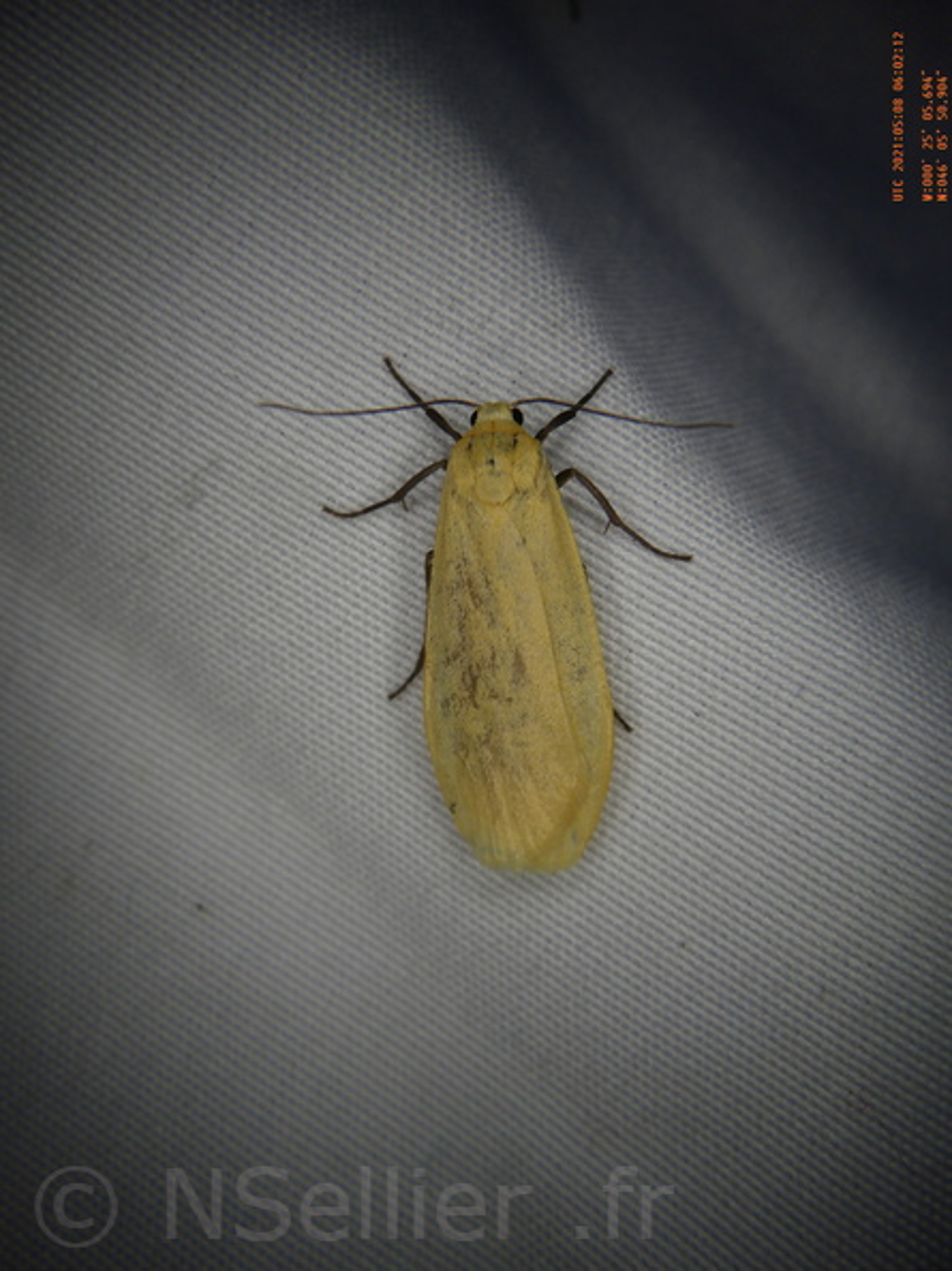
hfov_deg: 41.8
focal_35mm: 34
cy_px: 636
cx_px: 476
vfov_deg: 54.0
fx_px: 1248
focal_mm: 6.1
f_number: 4.6
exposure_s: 1/2500
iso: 125
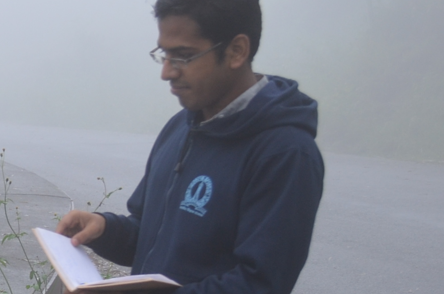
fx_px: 1649
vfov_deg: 10.0
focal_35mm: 134
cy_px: 367
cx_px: -358
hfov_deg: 13.7
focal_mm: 24
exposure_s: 1/125
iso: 250
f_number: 5.6
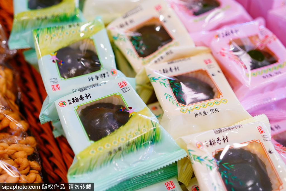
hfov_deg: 48.5
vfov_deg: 33.4
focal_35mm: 40
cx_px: 143
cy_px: 96
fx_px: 318
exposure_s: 1/320
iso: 400
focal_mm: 40
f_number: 2
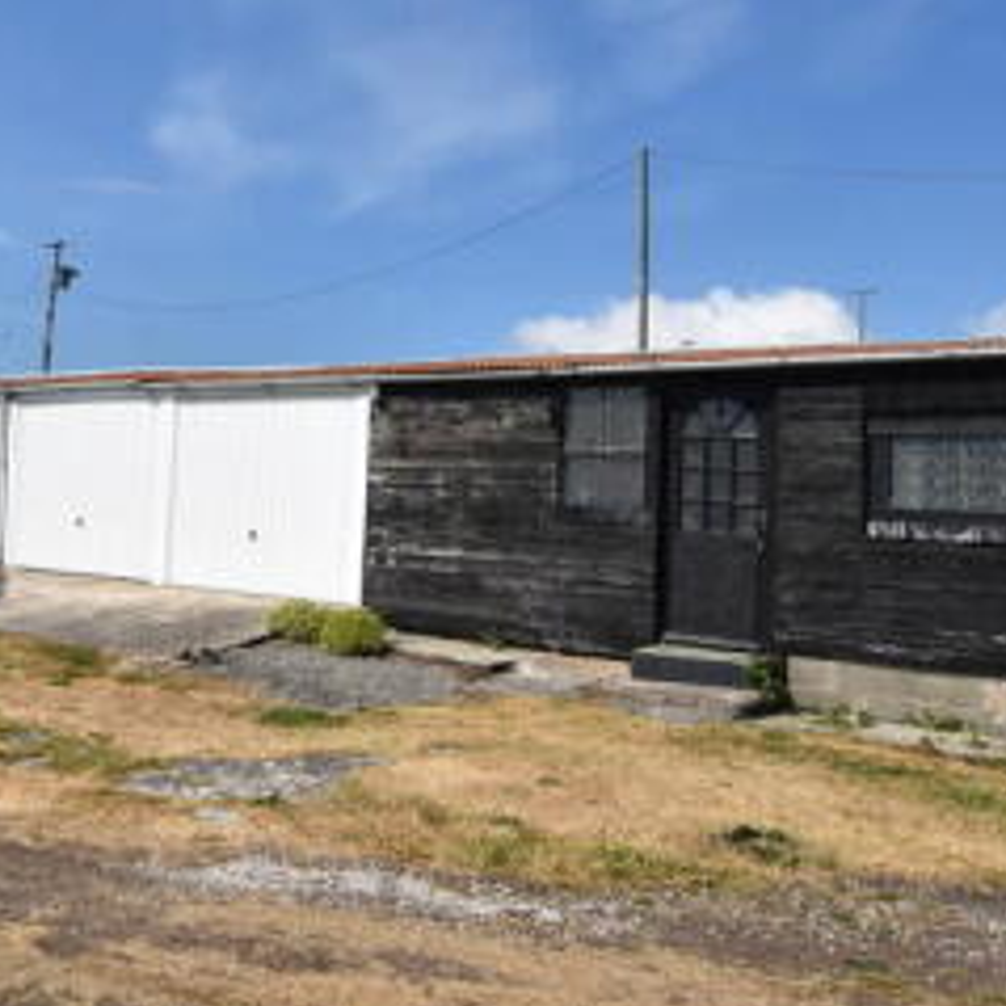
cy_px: 406
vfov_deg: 47.0
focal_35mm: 35
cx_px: 124
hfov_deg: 43.6
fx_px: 1151
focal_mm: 10
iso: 140
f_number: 8
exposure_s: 1/500
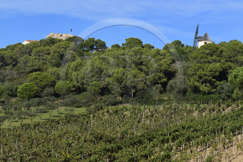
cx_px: 122
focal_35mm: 110
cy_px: 81
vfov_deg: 12.4
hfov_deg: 18.6
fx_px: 742
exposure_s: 1/250
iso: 200
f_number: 13
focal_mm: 110
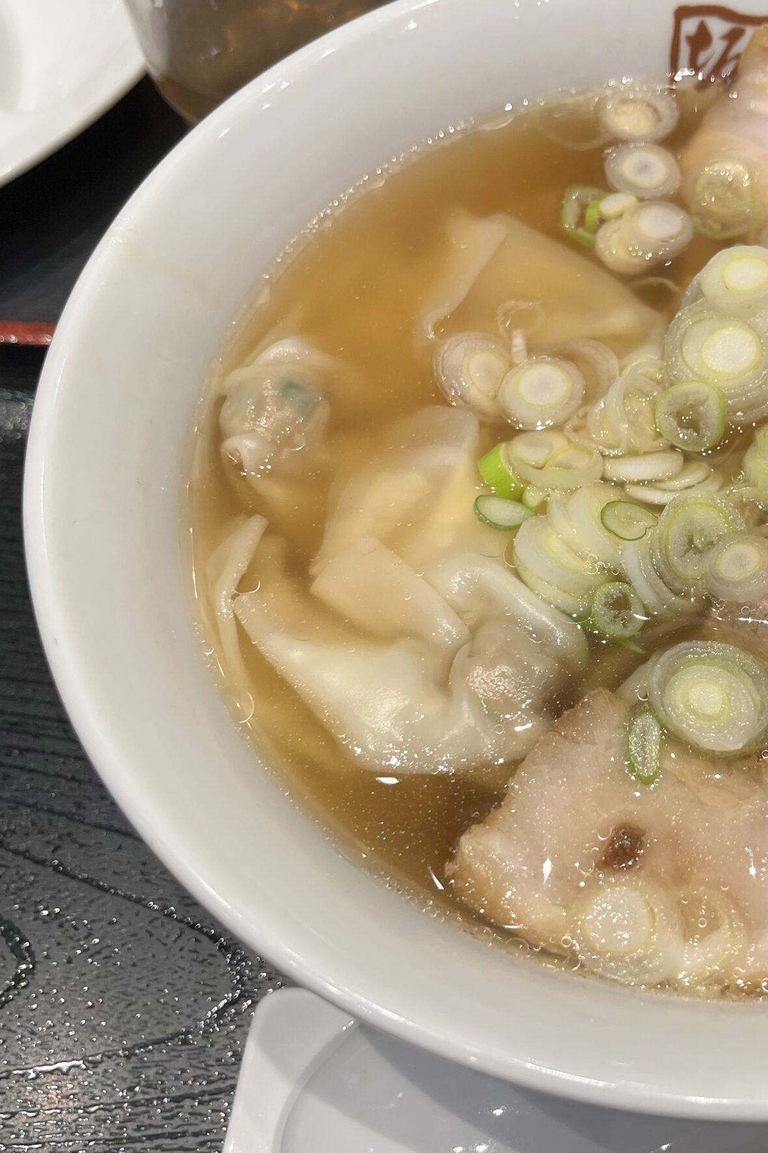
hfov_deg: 32.8
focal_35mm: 39
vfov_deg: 49.5
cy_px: 604
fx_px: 1248
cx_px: 665
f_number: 1.6
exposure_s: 1/121
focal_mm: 5.1
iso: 64
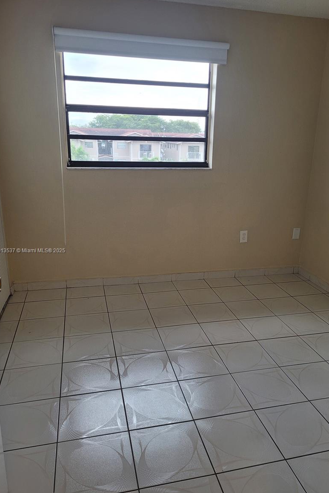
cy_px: 251
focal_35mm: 28
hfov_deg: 46.4
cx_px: 179
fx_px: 384
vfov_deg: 65.5
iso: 100
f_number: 1.8
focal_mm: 5.4
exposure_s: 1/120
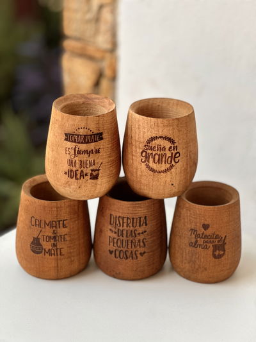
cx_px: 128
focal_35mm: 77
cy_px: 171
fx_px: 759
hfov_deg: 19.1
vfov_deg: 25.3
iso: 50
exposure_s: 1/121
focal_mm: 9
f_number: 2.8
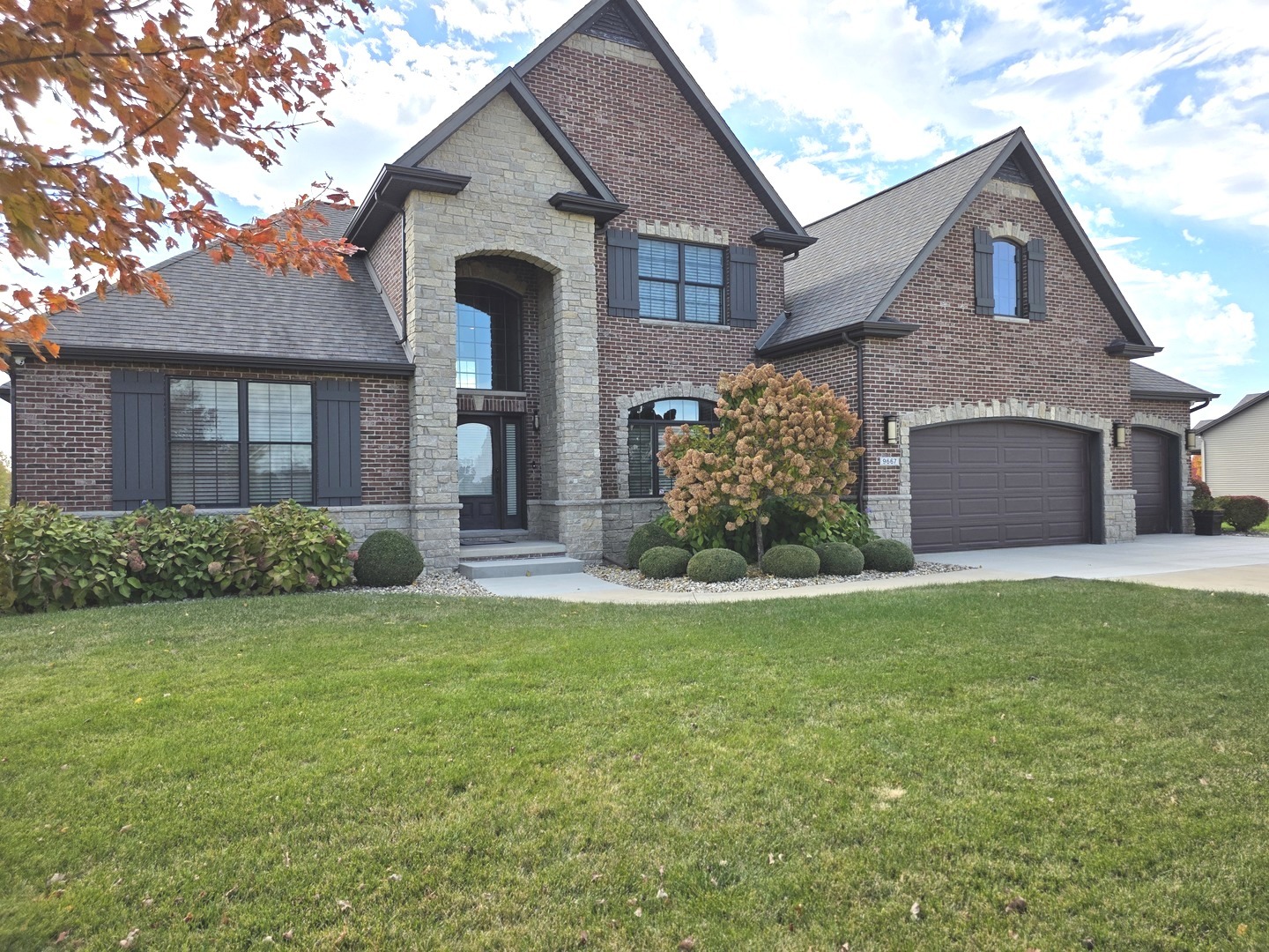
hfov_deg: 73.9
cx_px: 634
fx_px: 843
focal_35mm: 23
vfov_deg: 58.9
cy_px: 476
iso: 80
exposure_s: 1/6150
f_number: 1.7
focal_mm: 6.3
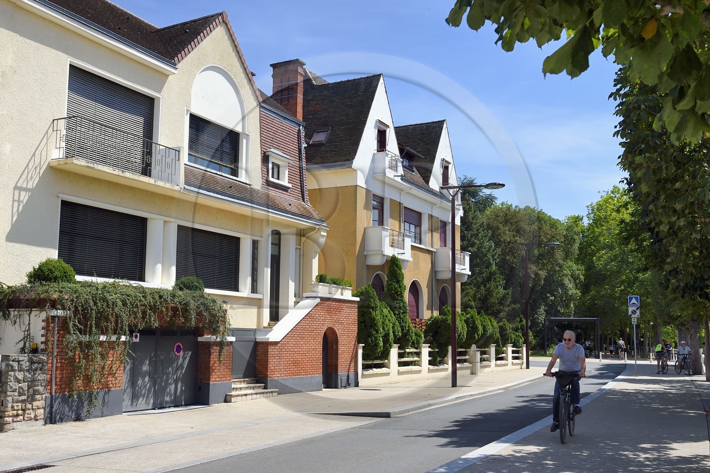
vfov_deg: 37.9
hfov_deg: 54.4
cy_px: 236
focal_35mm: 35
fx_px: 690
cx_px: 355
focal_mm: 35
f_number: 10
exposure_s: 1/400
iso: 200
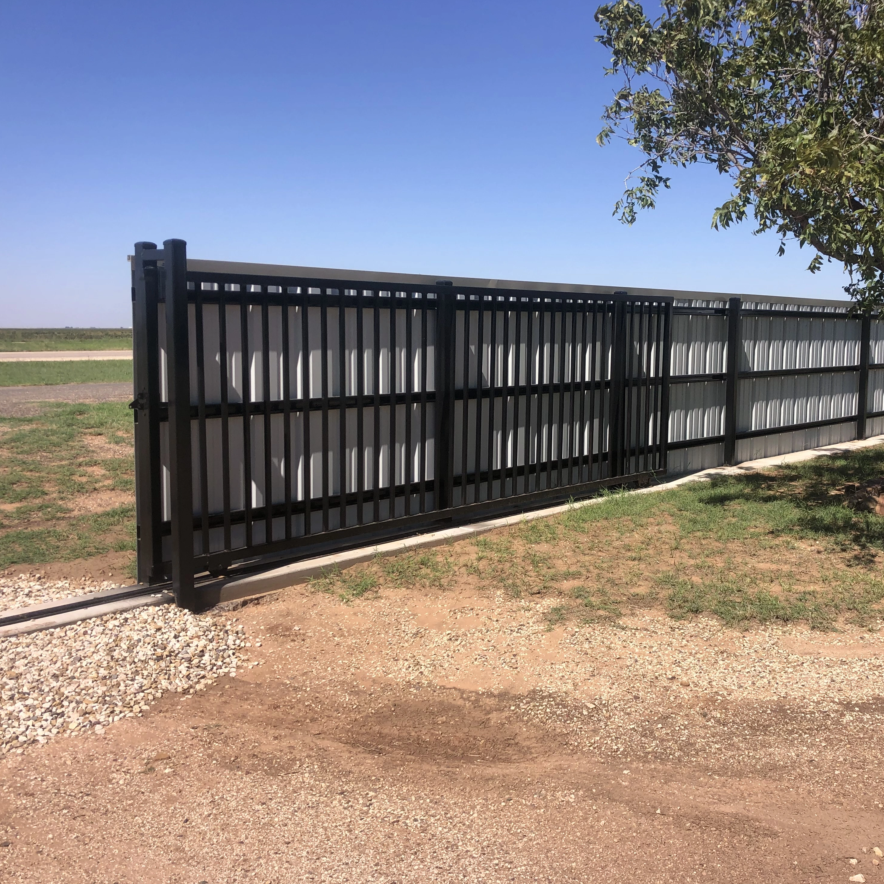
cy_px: 442
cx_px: 527
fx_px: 982
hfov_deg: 48.2
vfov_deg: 48.5
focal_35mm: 34
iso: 20
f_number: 1.8
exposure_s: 1/2433
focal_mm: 3.99
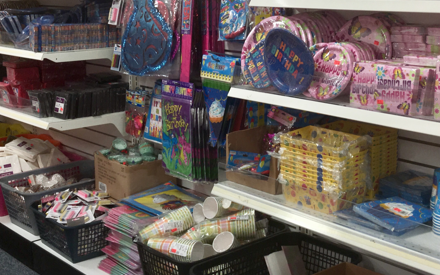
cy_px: 102
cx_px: 272
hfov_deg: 34.9
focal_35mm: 58
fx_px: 696
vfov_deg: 22.3
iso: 25
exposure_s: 1/43
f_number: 2.2
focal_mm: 4.15
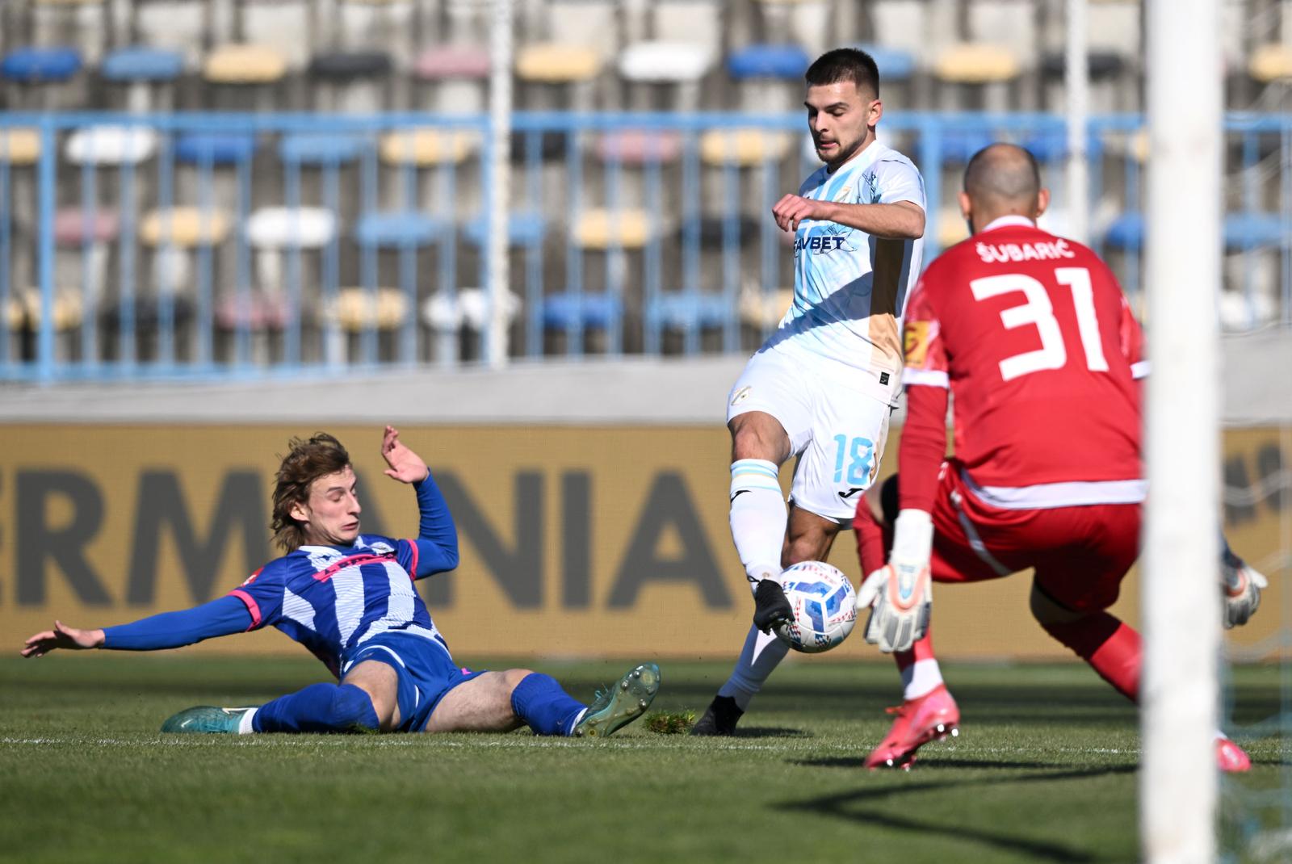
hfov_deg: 5.1
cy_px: 432
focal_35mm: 400
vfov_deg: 3.4
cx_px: 646
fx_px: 14368
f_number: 4
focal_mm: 400
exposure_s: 1/5000
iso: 200
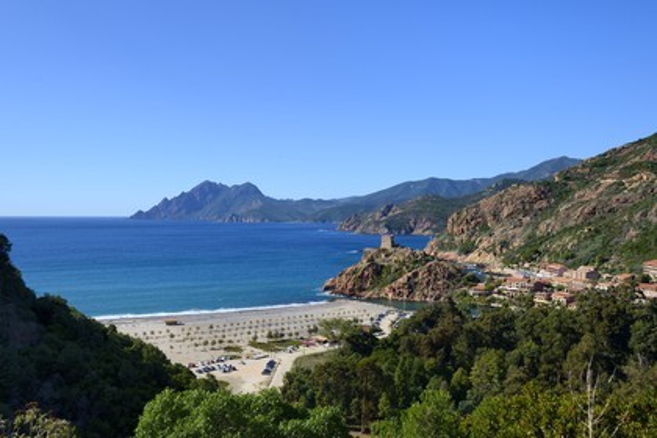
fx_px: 566
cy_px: 219
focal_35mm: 31
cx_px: 328
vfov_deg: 42.3
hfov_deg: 60.3
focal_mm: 31
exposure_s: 1/500
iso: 200
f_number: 9
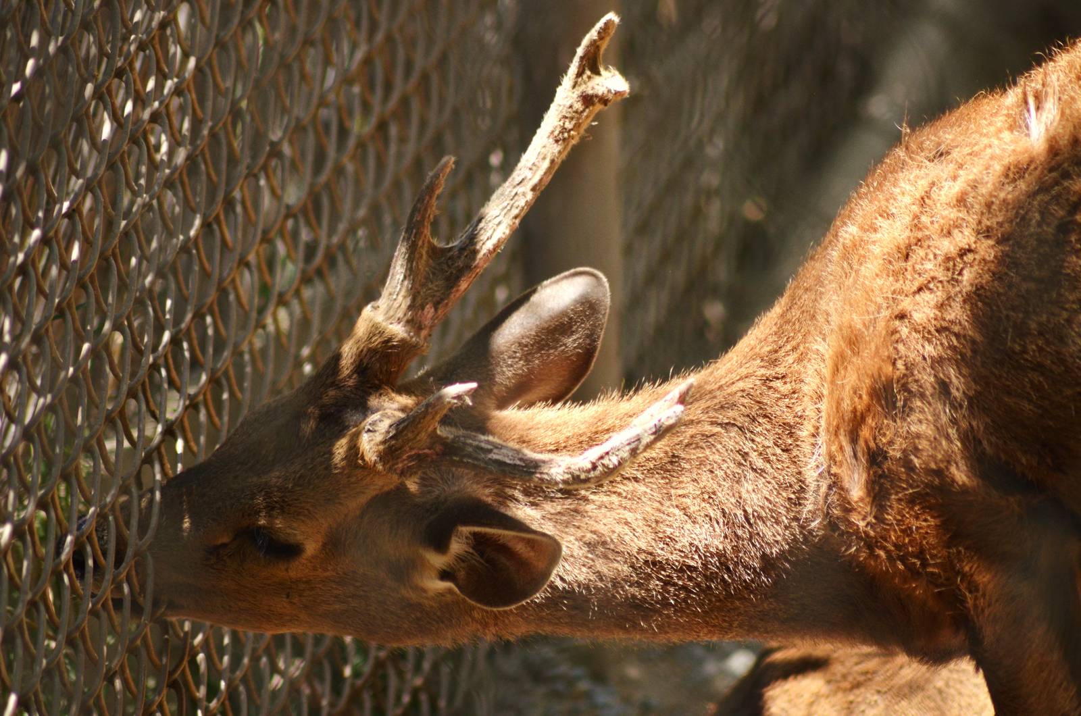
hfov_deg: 4.6
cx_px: 540
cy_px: 358
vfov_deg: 3.0
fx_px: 13486
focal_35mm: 450
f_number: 5.6
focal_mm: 300
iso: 640
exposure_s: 1/1000
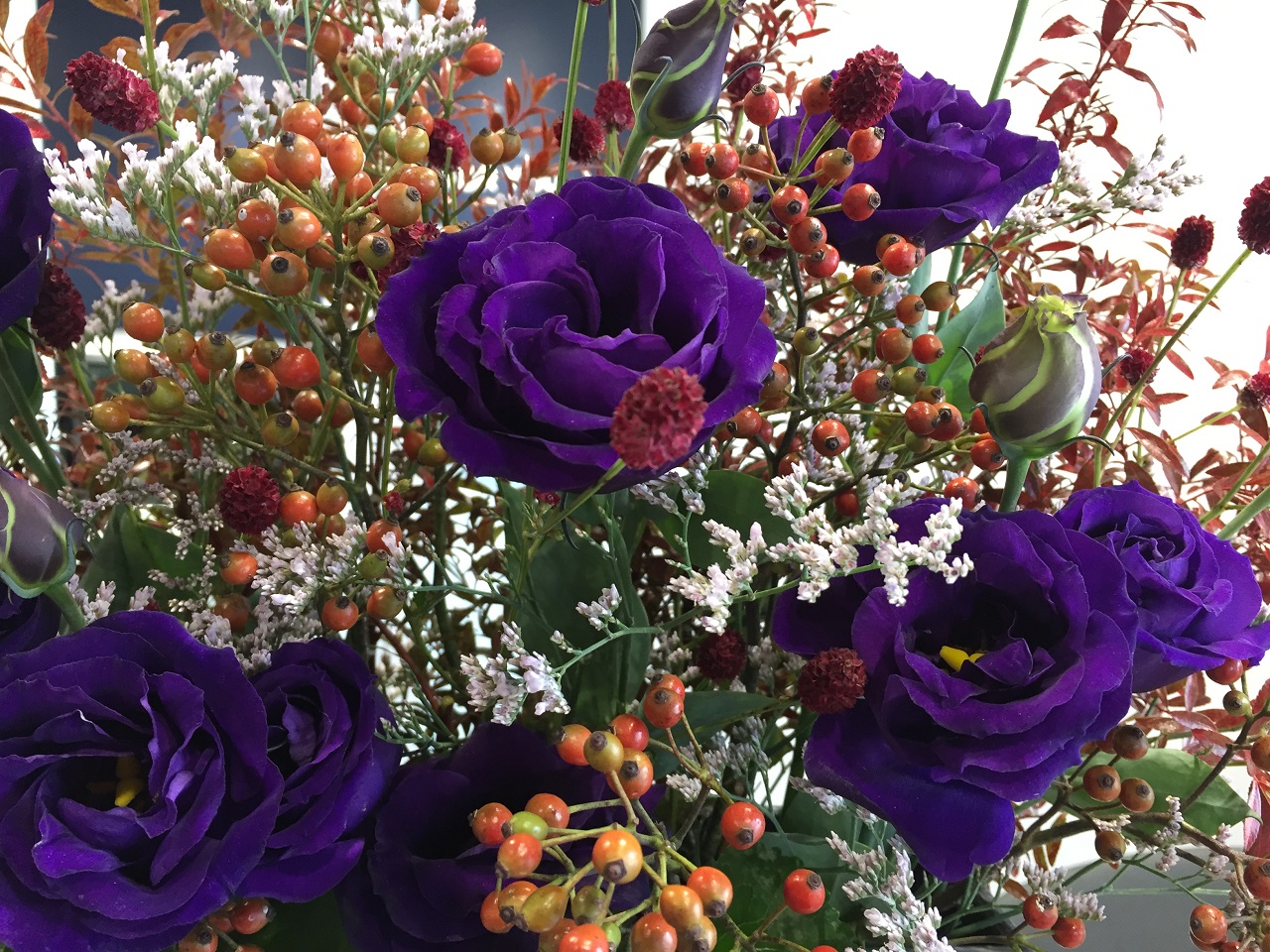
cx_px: 635
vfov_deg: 48.2
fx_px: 1064
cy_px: 476
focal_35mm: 29
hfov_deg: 61.7
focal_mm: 4.15
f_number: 2.2
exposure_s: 1/30
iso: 100
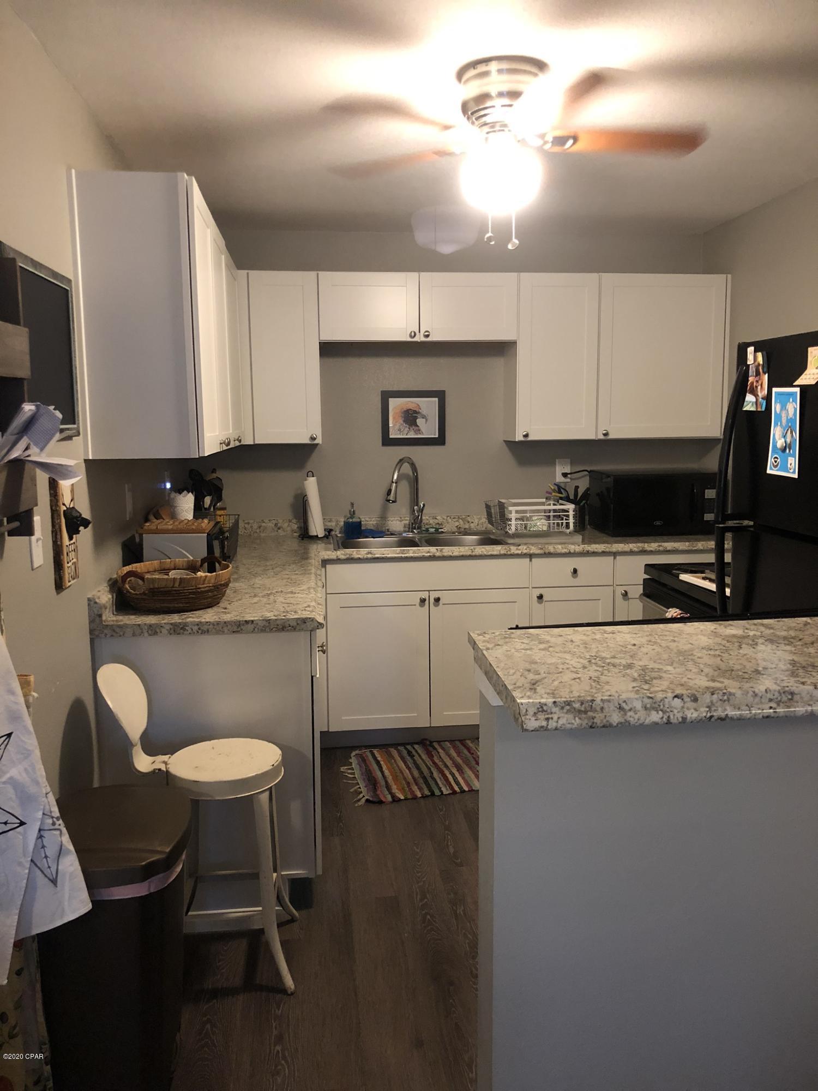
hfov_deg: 49.7
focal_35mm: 28
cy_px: 546
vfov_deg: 63.4
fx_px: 882
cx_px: 409
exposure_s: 1/8
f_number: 1.8
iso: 100
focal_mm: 3.99
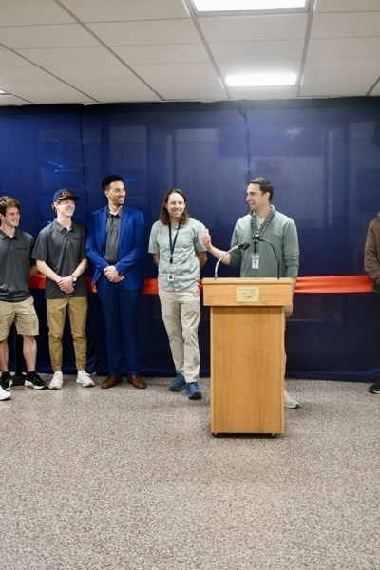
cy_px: 285
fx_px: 760
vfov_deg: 41.1
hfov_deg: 28.1
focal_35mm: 48
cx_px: 190
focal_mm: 32
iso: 3200
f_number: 5
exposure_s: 1/100
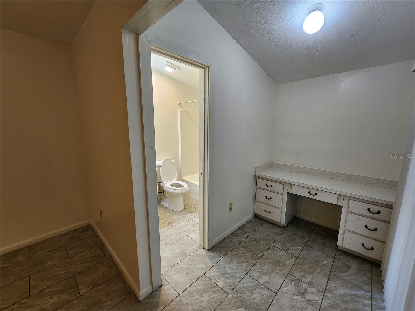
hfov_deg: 106.2
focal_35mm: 13
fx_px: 156
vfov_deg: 89.9
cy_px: 156
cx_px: 208
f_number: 2.2
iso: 200
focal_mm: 2.2
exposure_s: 1/60
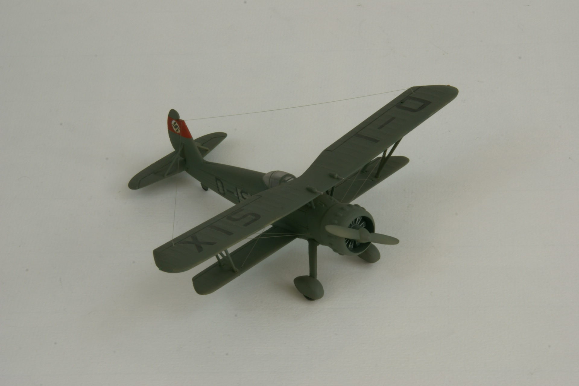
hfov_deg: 18.2
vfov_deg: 12.2
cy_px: 193
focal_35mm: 112
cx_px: 290
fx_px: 1809
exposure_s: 1.3
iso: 80
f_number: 36
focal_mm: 75
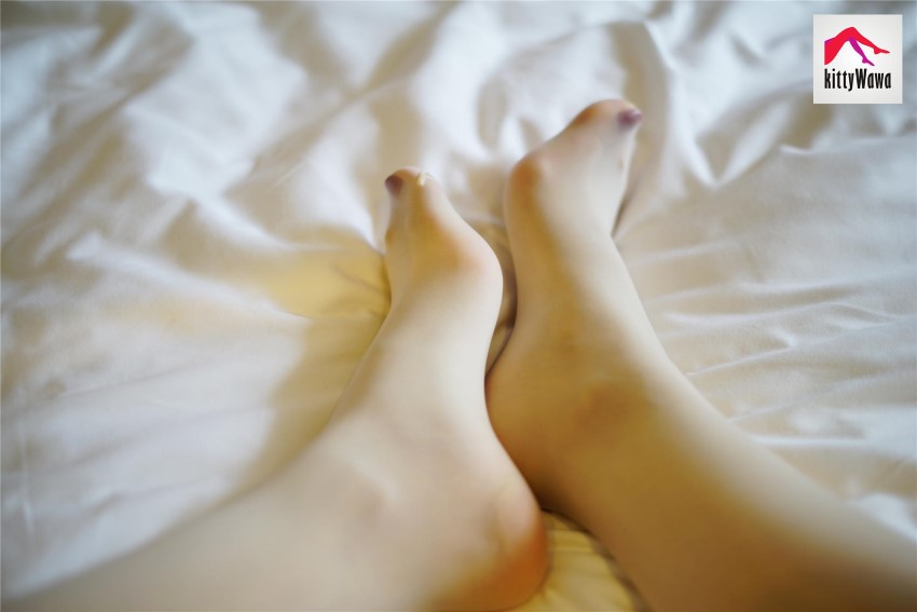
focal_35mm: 50
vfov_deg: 27.0
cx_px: 458
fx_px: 1274
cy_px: 306
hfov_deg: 39.6
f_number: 1.8
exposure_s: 1/60
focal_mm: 50
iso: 200
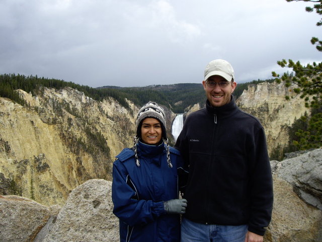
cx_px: 161
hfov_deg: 49.0
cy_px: 121
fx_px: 353
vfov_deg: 37.7
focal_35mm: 38
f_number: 4.3
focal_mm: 6.2
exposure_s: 1/125
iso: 50
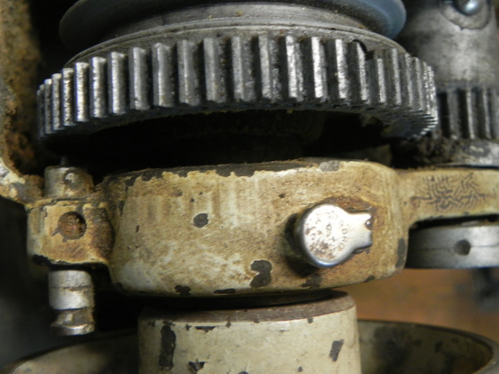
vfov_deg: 34.3
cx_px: 252
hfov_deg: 44.8
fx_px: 605
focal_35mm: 42
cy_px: 185
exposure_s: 1/10.8
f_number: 3.2
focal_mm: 7.3
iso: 400
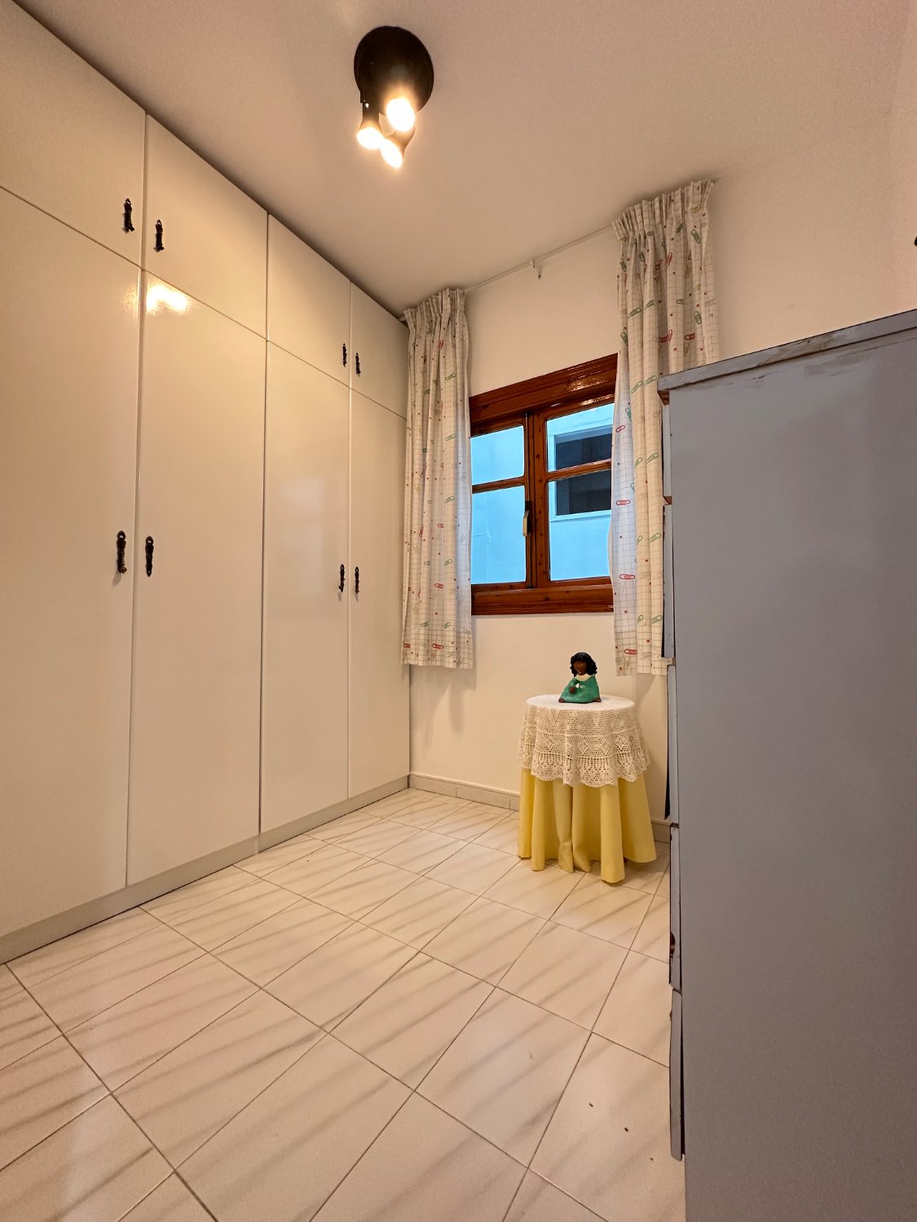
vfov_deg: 102.1
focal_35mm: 14
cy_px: 611
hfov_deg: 85.7
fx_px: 494
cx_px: 458
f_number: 2.2
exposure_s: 1/50
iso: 250
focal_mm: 2.22
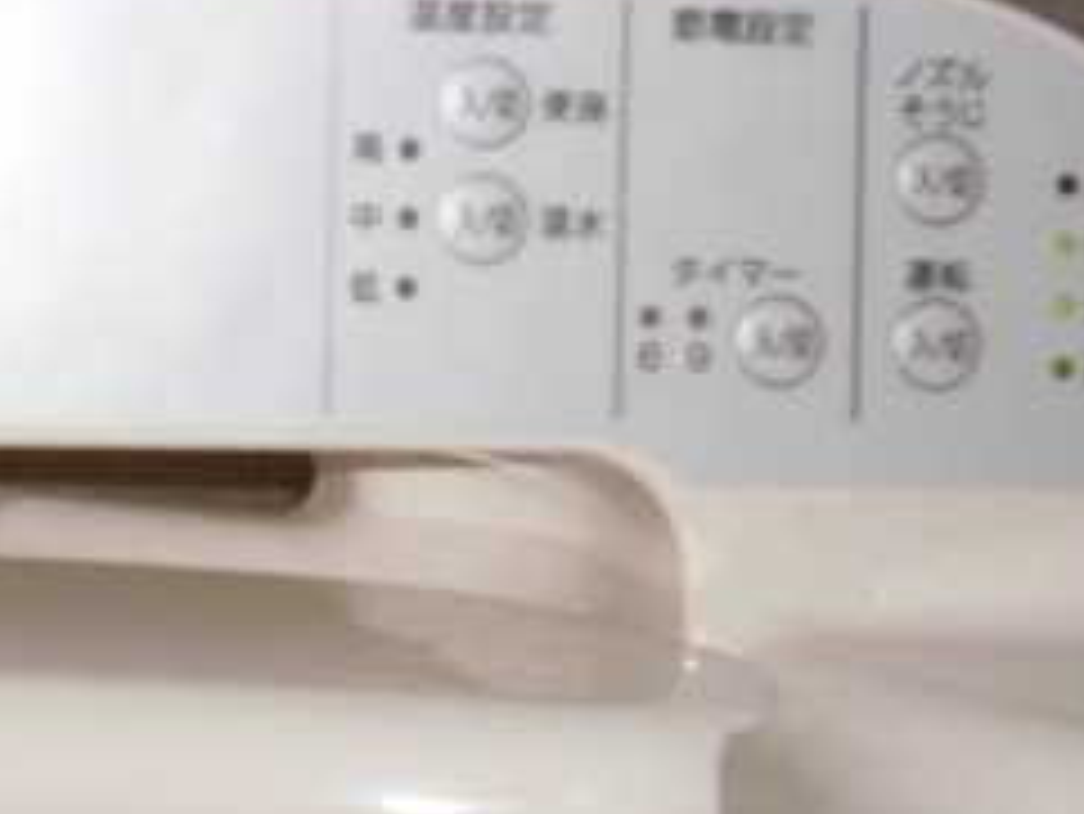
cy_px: 157
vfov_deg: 21.1
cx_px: -13
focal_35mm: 69
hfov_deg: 26.6
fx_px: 2162
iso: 100
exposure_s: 1/60
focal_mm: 4.6
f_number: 3.2
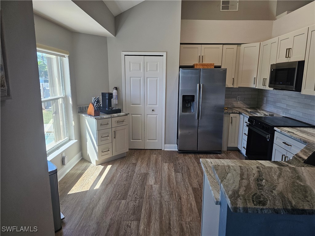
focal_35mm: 23
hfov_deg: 73.9
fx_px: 209
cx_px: 158
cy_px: 118
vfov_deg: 58.9
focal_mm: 6.3
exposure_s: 1/170
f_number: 1.7
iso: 320
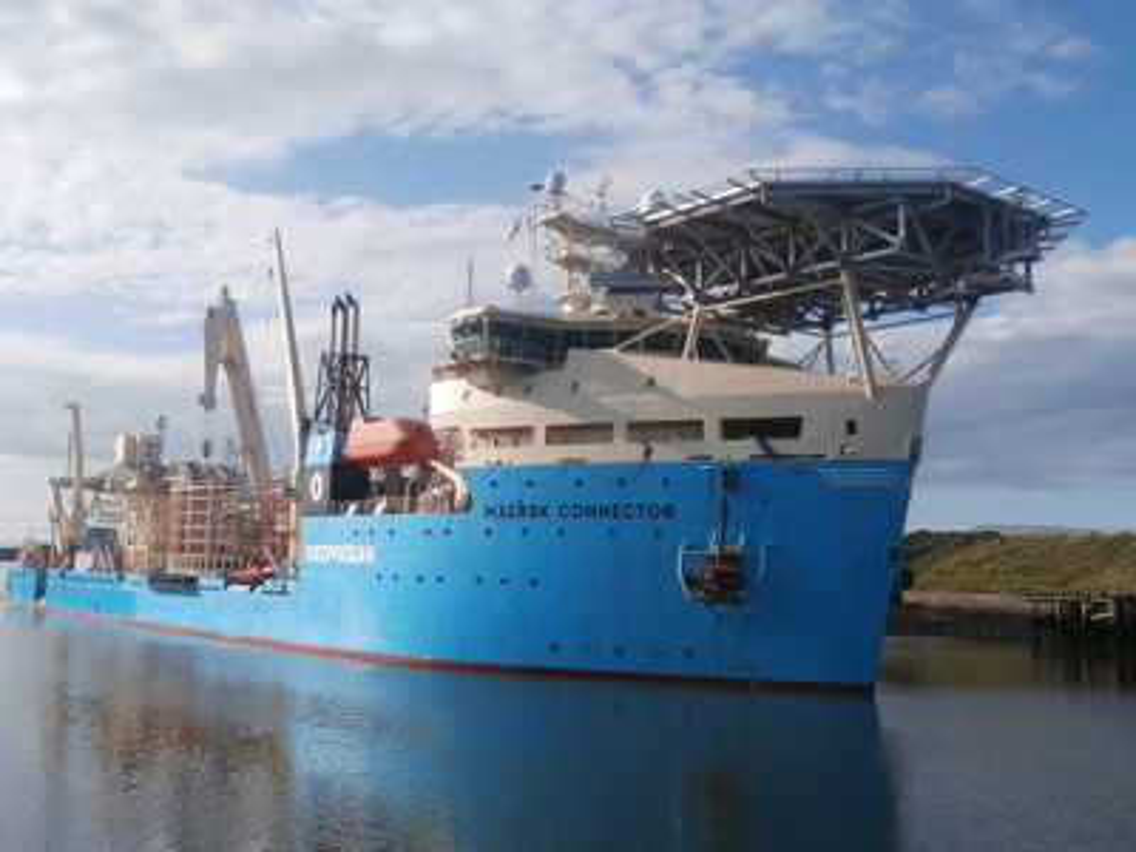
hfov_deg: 49.0
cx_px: 568
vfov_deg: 37.7
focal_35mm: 38
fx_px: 1247
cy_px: 426
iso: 100
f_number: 3.9
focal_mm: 6.67
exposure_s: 1/1000
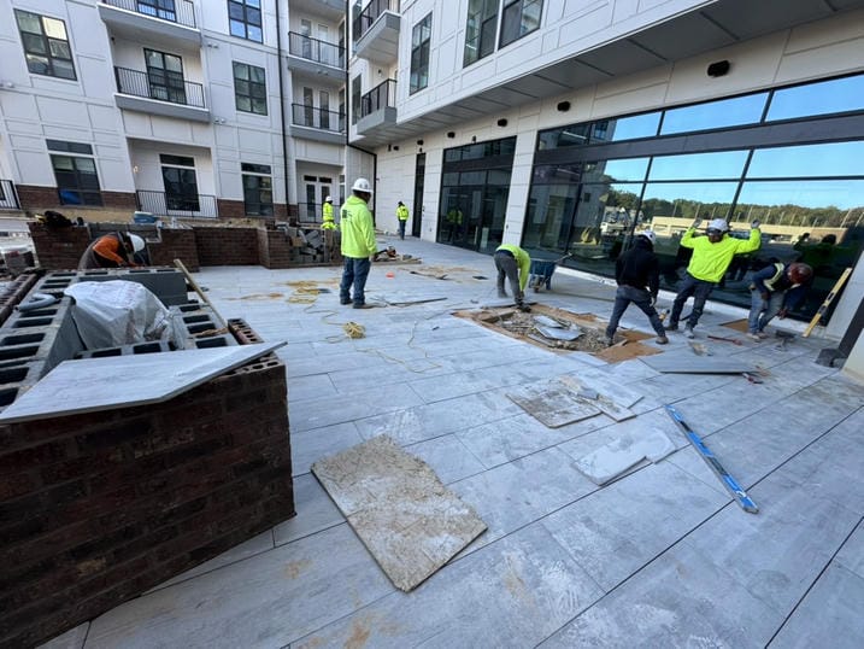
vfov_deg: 85.7
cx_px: 432
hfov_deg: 102.1
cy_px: 324
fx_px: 349
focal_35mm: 14
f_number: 2.2
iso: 40
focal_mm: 2.22
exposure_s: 1/135
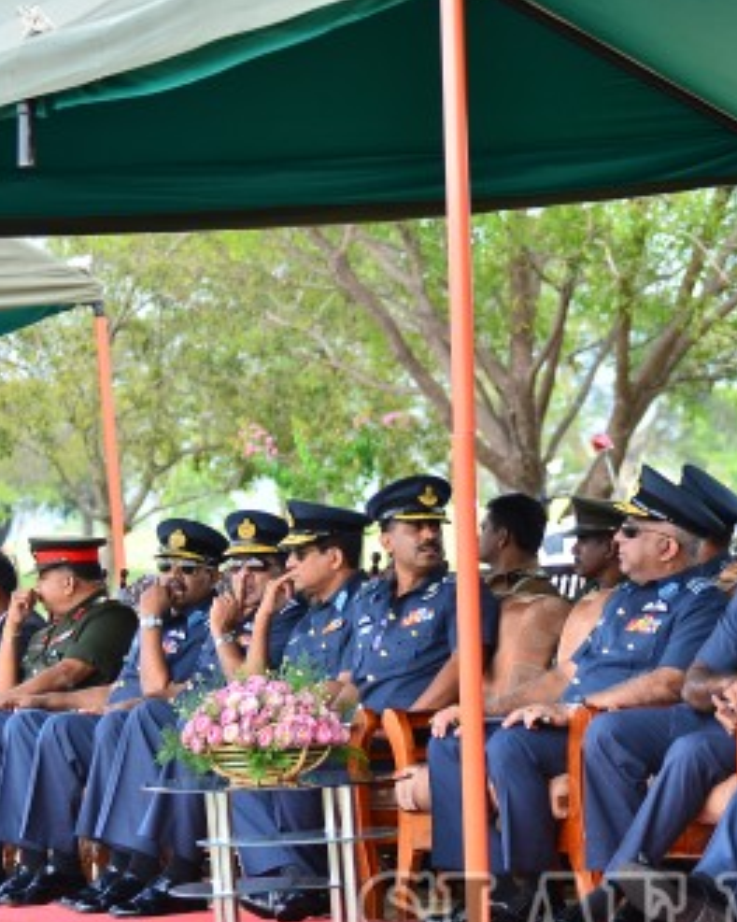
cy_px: 537
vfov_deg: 9.4
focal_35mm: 205
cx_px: 434
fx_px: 5592
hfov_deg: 7.5
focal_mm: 80
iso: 200
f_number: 5
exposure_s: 1/320
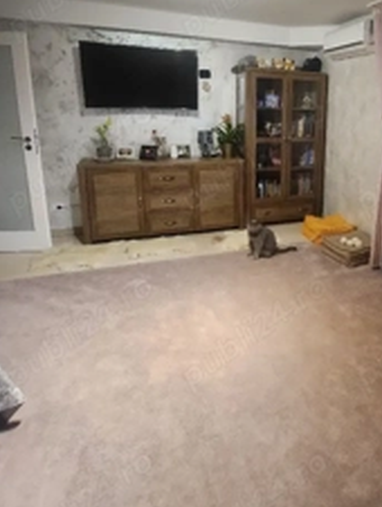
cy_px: 184
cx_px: 299
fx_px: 338
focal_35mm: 23
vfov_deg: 72.4
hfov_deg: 55.3
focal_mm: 1.7
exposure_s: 1/33.4
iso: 500
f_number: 2.2
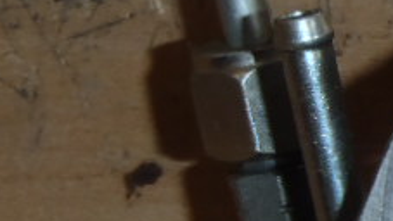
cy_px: 395
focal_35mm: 233
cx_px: 720
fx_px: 2429
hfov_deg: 8.8
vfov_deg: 5.2
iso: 100
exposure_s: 1/40
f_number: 4.6
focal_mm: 6.83
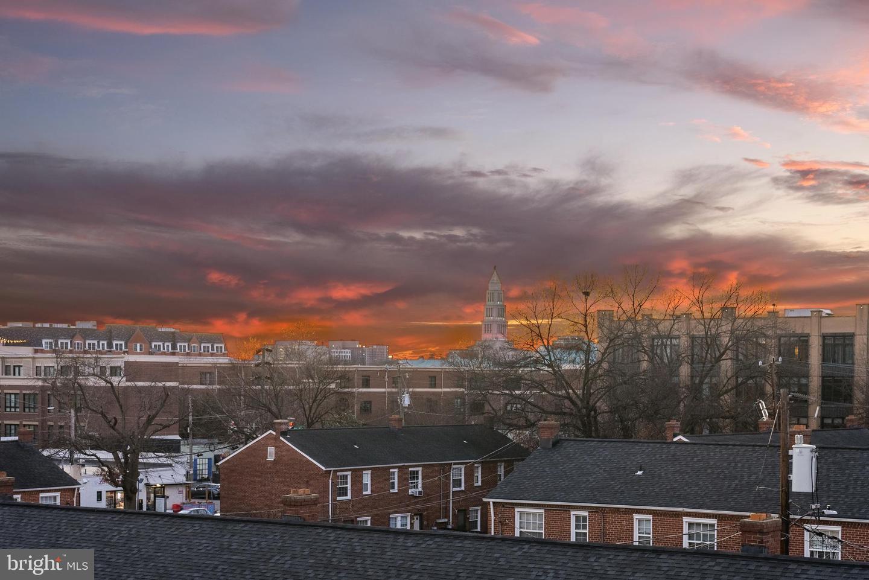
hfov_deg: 28.8
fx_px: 1690
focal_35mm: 70
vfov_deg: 19.5
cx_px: 434
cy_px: 290
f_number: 6.3
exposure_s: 1/25
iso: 640
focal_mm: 70
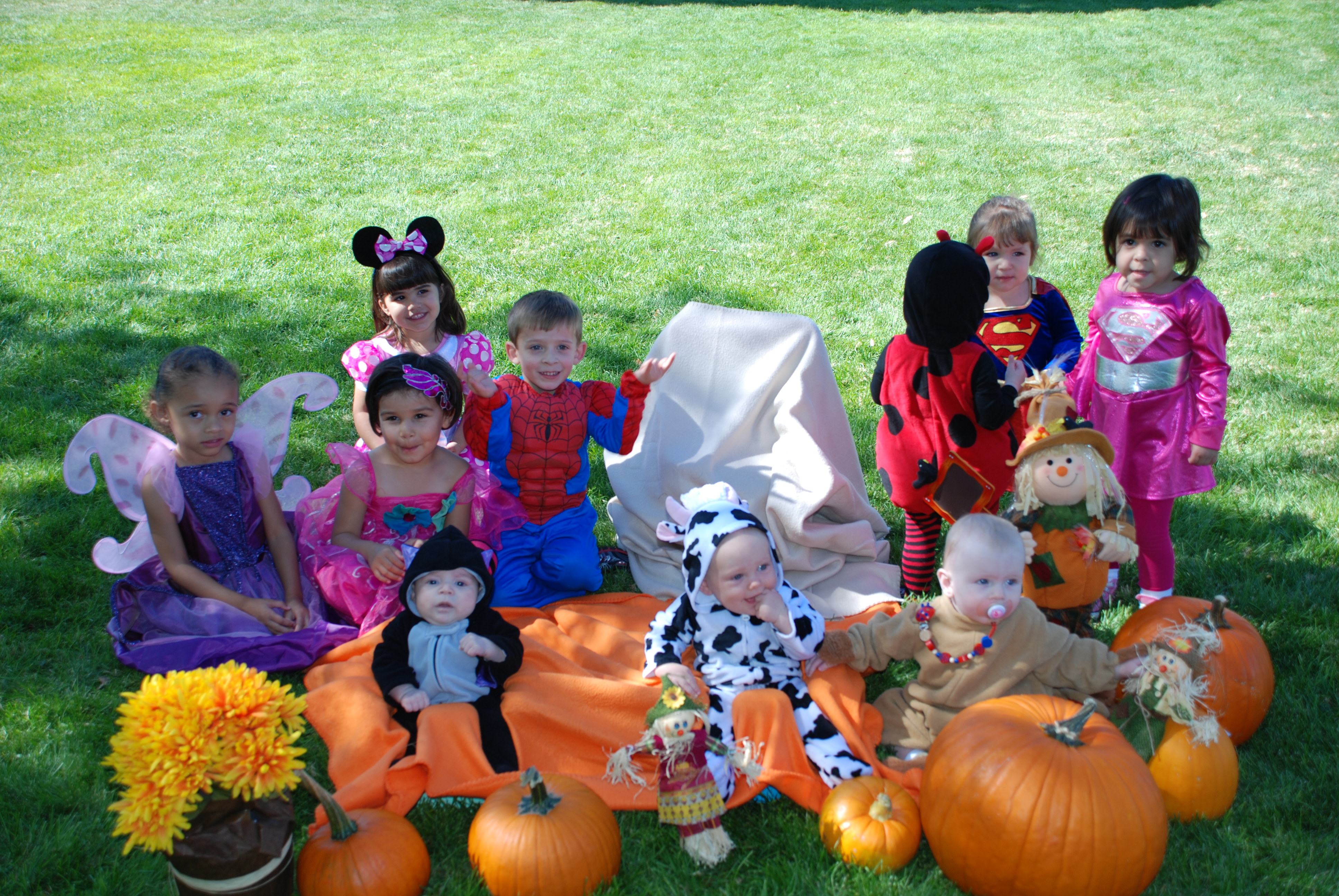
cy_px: 448
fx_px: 1452
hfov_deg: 49.5
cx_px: 670
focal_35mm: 39
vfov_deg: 34.3
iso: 100
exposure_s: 1/200
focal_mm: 26
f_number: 4
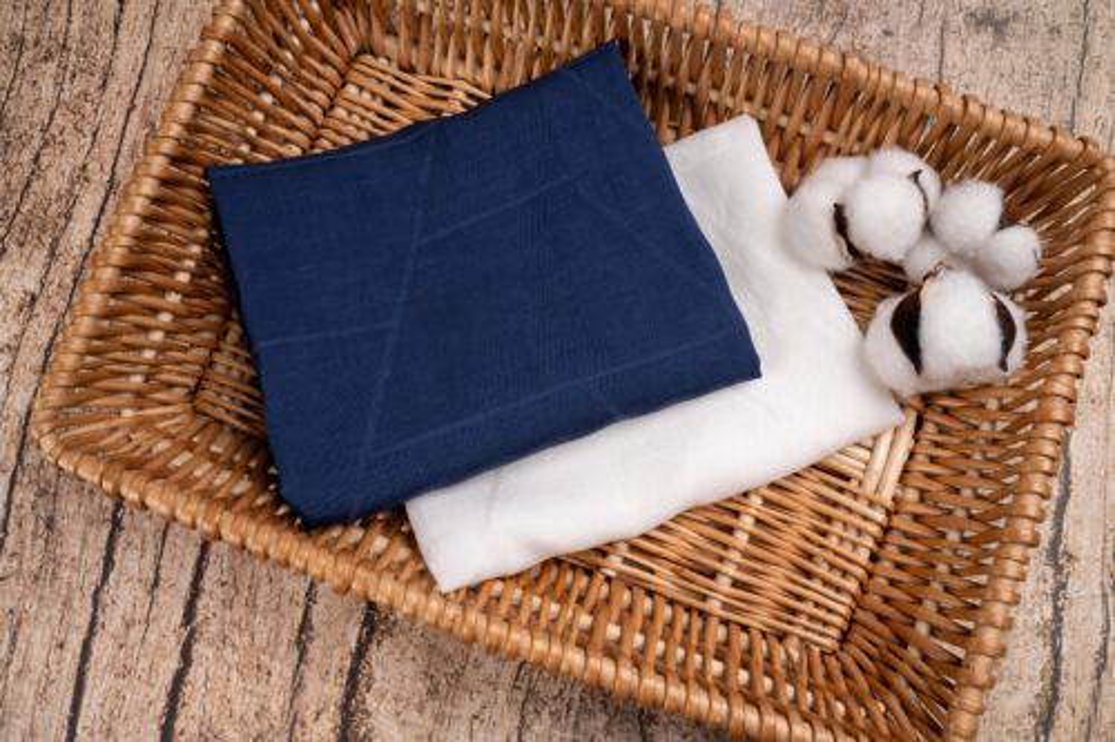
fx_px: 1022
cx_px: 558
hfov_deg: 57.2
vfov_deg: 39.9
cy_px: 371
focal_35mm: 33
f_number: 16
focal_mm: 33
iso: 100
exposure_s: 1/125
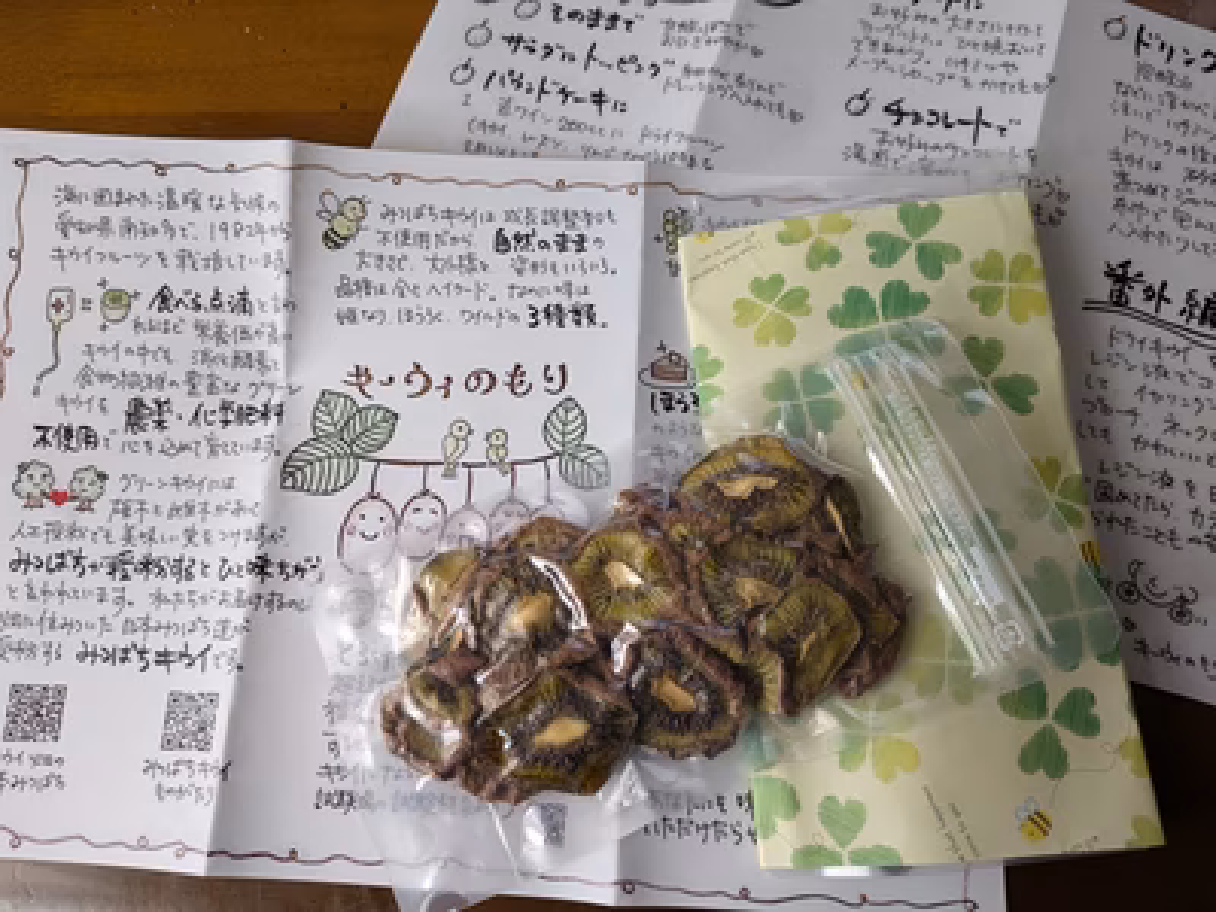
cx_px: 608
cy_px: 456
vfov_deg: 56.8
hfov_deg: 71.6
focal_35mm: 24
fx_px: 843
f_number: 1.7
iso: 157
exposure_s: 1/126
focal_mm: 4.53
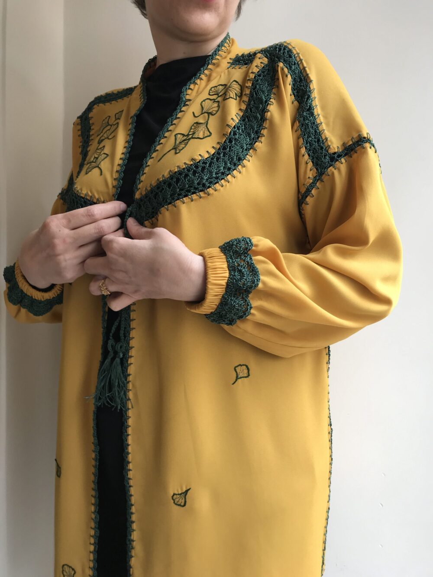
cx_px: 216
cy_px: 288
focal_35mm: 28
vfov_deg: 63.4
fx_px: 467
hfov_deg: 49.8
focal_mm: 3.99
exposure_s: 1/50
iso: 25
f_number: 1.8
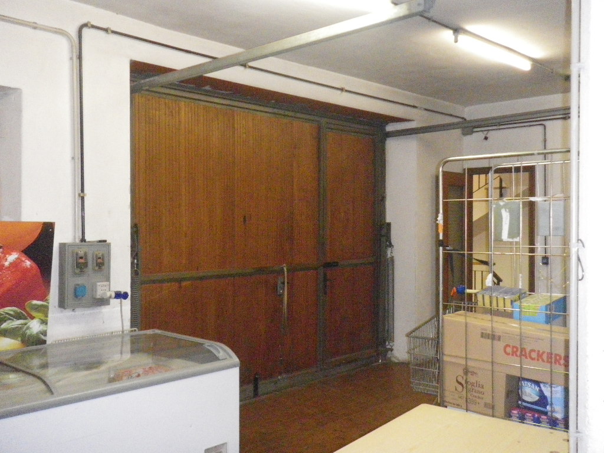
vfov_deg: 40.7
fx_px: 611
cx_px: 302
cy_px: 226
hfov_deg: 52.6
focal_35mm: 35
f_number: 3.8
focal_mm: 6.2
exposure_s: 1/60
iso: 800
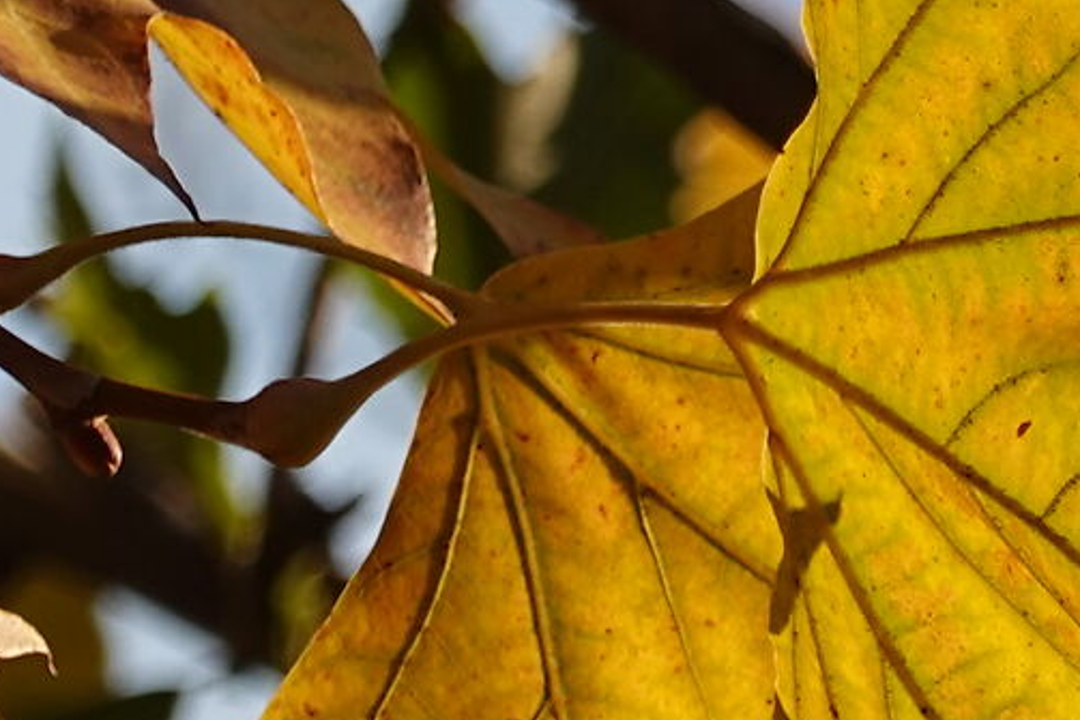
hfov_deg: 2.2
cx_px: 983
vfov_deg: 1.4
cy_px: 64
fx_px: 28609
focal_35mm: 954
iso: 100
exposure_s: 1/500
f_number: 4.5
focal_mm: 72
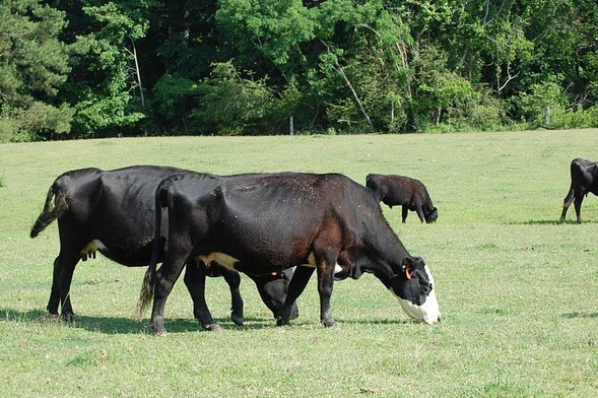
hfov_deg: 20.5
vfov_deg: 13.7
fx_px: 1654
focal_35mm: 100
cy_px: 207
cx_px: 294
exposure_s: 1/200
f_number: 7.1
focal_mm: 55
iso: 200
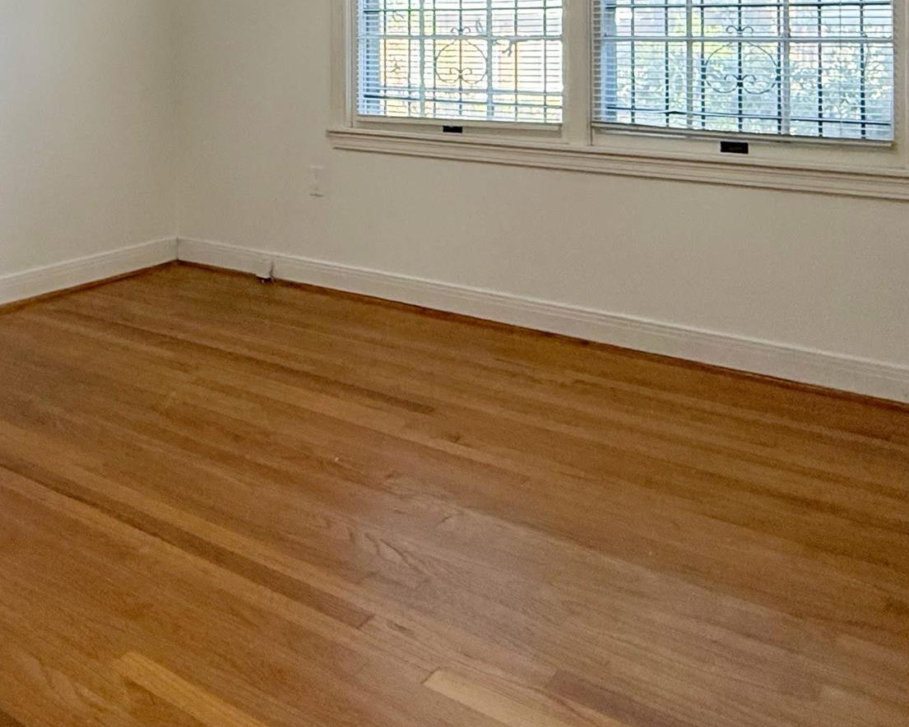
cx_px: 270
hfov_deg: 46.8
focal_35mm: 38
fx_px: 1022
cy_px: 25
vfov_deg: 35.9
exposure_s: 1/120
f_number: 2.2
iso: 160
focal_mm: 2.22
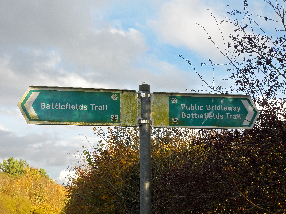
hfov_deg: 38.2
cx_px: 143
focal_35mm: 50
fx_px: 413
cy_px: 107
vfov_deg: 29.1
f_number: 4.7
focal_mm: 9.3
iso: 80
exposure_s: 1/180
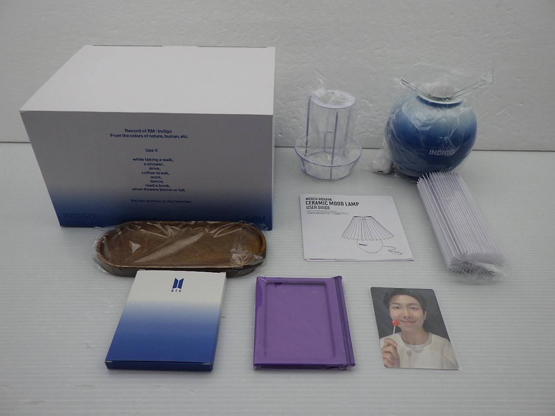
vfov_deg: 49.7
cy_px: 208
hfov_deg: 63.4
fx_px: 449
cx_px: 278
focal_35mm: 28
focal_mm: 5
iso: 125
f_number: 3.5
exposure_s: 1/60
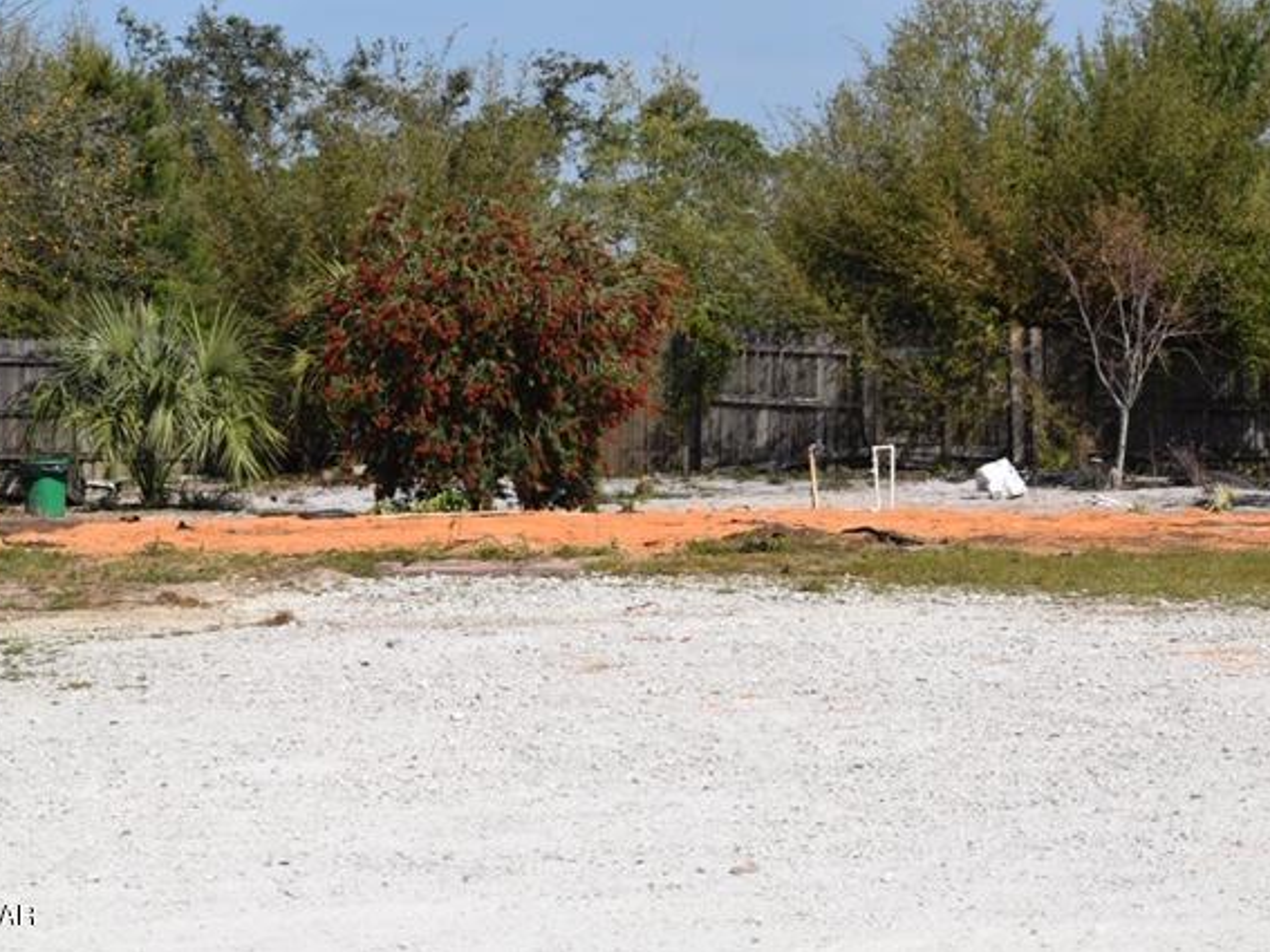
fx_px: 4182
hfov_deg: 17.3
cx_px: 576
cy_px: 477
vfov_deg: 13.0
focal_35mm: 114
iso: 100
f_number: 13
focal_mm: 70
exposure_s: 1/200
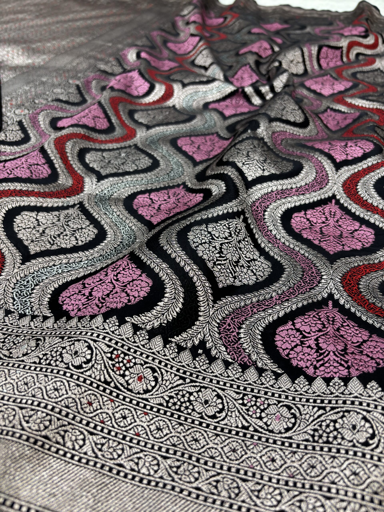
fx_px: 385
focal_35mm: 26
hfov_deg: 53.1
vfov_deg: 67.3
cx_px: 192
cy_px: 256
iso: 80
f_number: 1.6
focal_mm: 5.96
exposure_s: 1/50
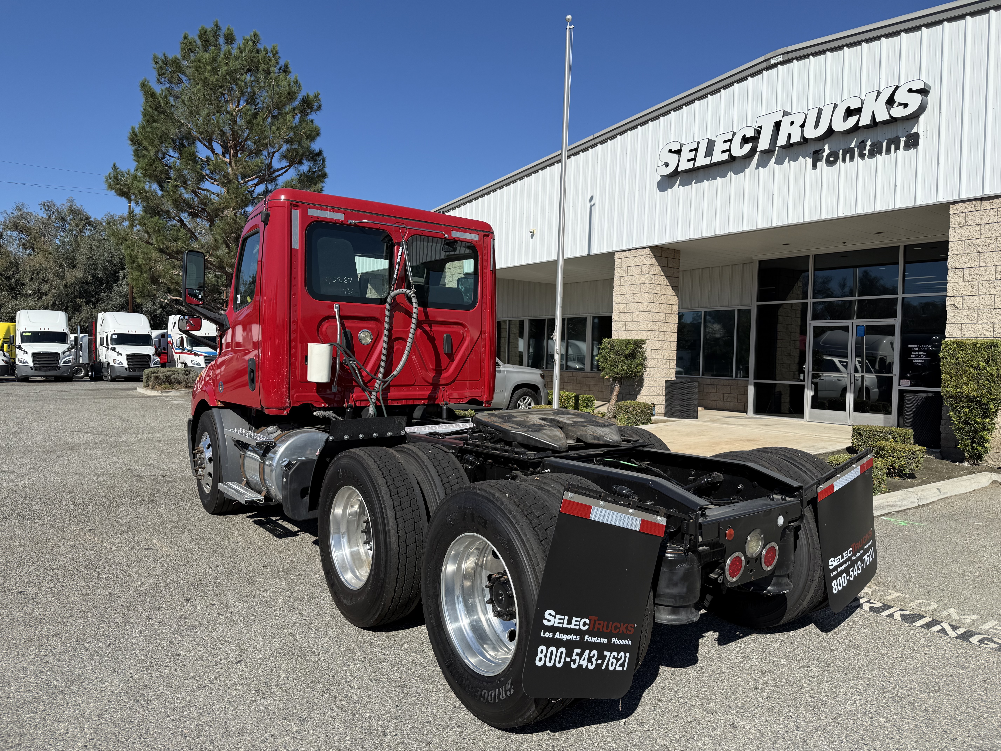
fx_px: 694
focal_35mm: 24
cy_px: 376
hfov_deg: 71.6
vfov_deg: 56.8
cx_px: 500
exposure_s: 1/4975
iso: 80
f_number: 1.78
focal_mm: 6.76
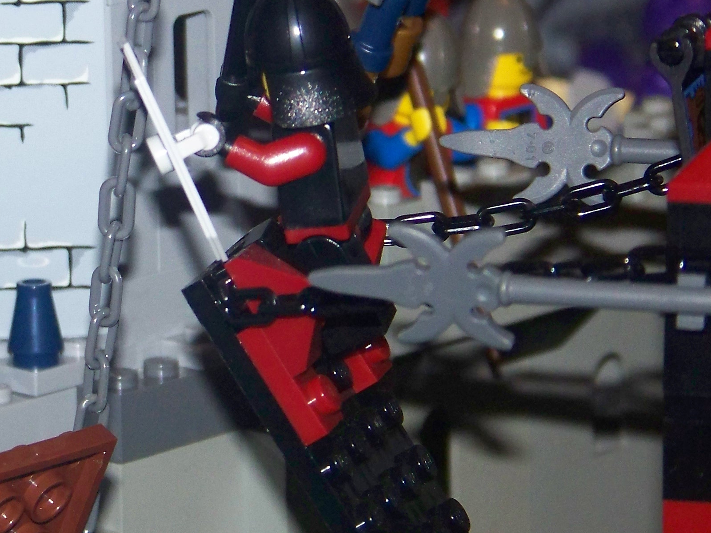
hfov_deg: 7.5
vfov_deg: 5.6
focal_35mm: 263
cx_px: 43
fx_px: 5402
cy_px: 137
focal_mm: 22.2
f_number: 3.2
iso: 200
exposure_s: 1/30
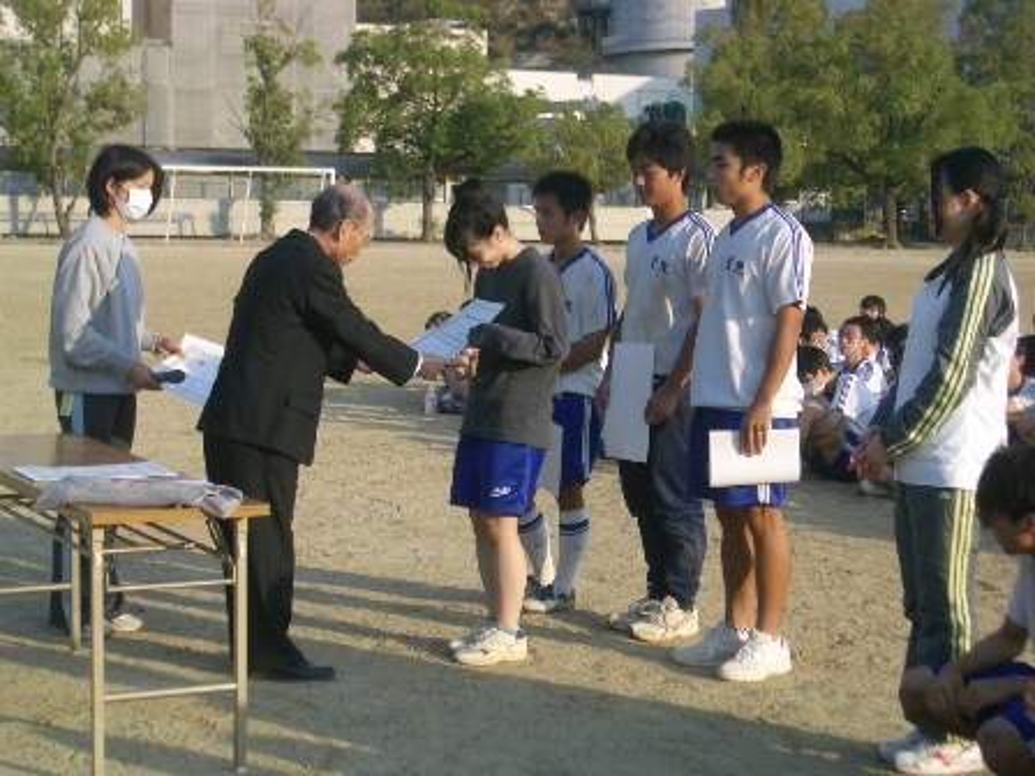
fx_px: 2213
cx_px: 518
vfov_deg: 19.9
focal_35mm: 74
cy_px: 388
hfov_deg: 26.3
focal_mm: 12.2
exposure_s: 1/320
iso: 50
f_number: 3.9
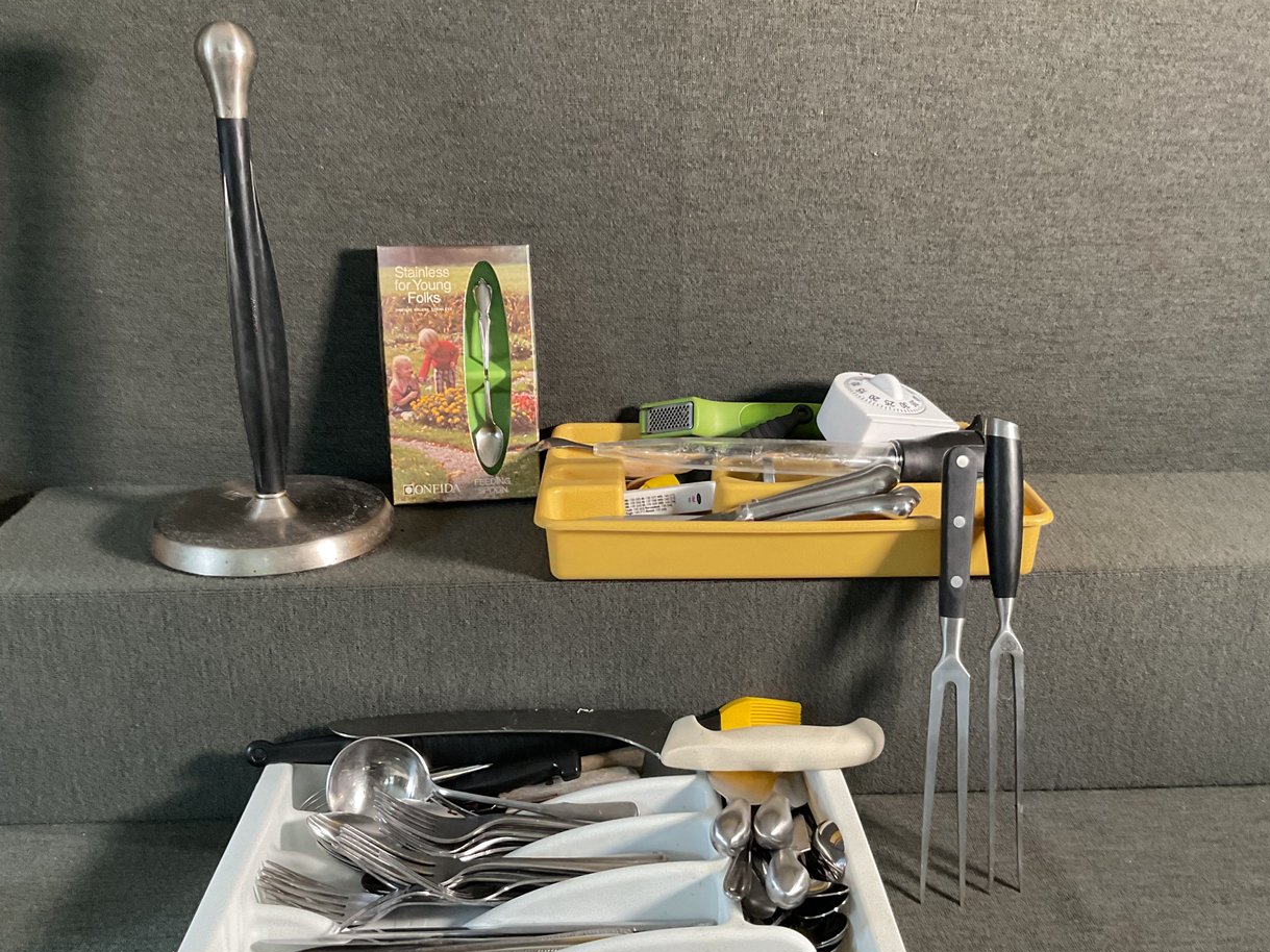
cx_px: 705
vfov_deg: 39.6
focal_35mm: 36
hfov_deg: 51.3
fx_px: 1321
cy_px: 515
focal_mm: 3
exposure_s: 1/60
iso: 160
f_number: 1.8
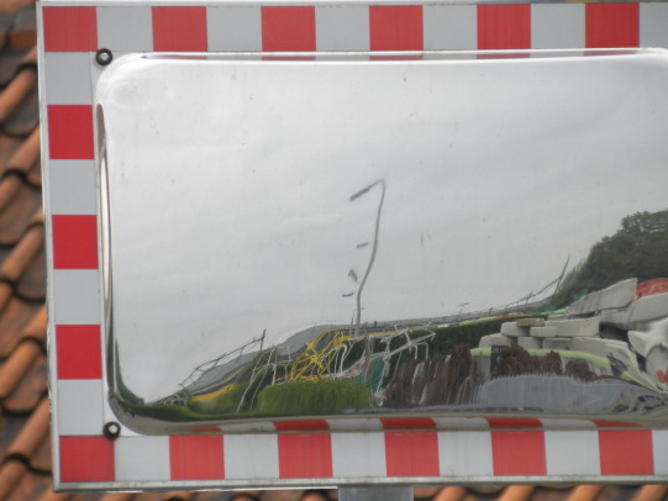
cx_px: 388
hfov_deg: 3.5
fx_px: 10983
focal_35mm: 569
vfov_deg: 2.6
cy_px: 265
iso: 110
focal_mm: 85.6
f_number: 5
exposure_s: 1/136
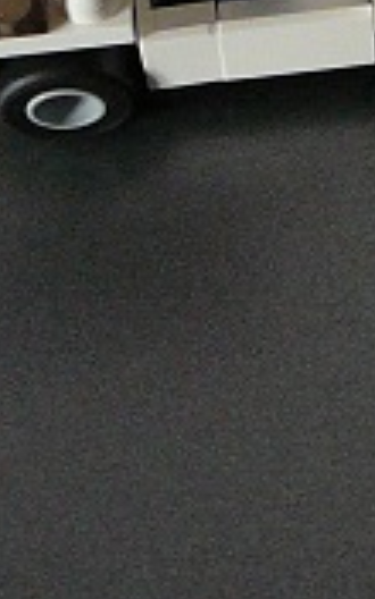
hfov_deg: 7.6
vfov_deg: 12.2
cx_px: 883
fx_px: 2649
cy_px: -340
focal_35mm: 162
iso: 200
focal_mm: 5.2
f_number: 2.8
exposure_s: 1/25
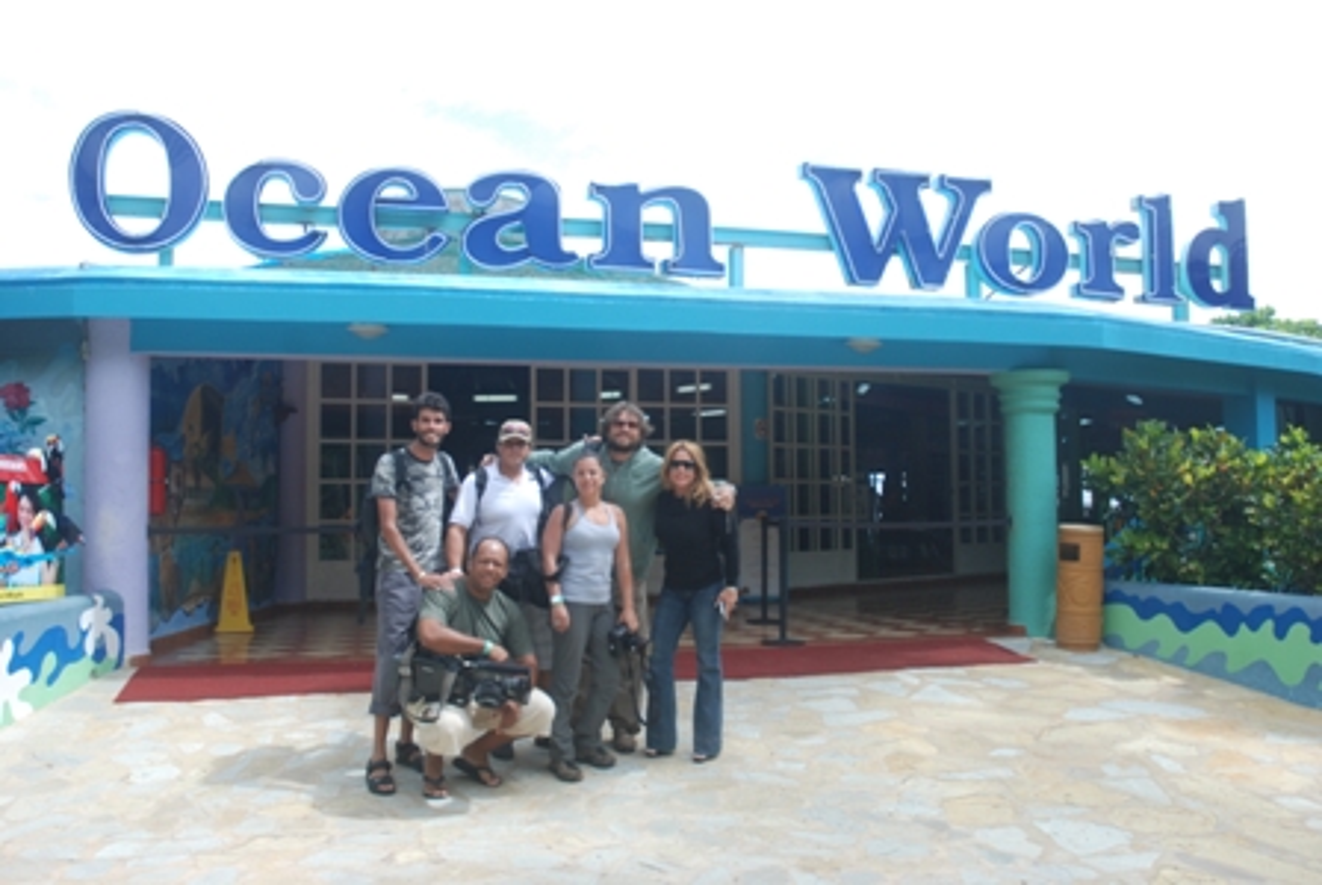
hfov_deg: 57.2
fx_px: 1213
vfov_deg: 40.1
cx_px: 661
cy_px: 442
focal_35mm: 33
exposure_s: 1/160
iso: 100
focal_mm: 22
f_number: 6.3
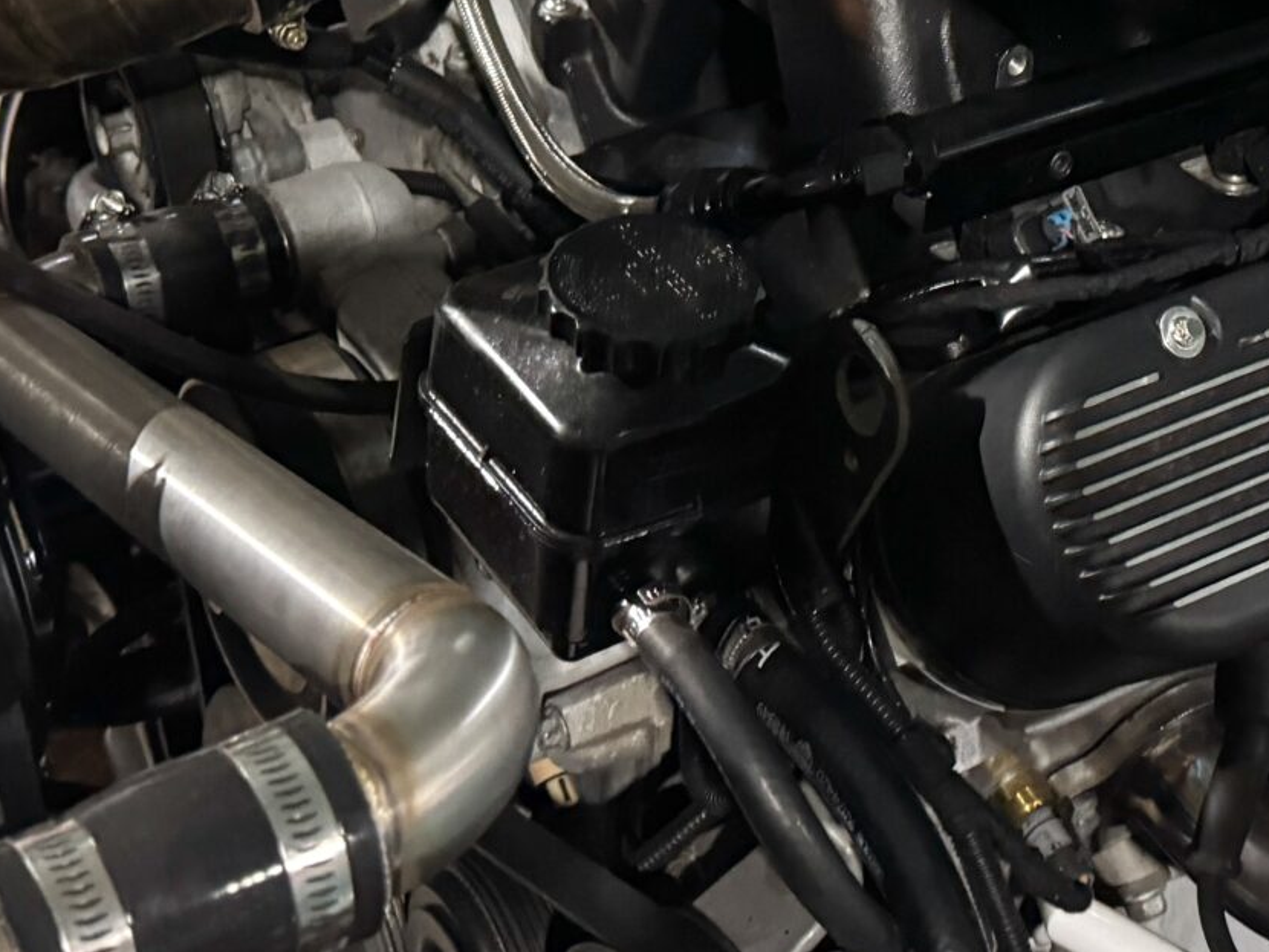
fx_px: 2714
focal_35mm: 74
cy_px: -87
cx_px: 925
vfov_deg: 19.1
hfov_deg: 26.0
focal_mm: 6.76
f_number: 1.78
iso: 800
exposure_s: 1/25
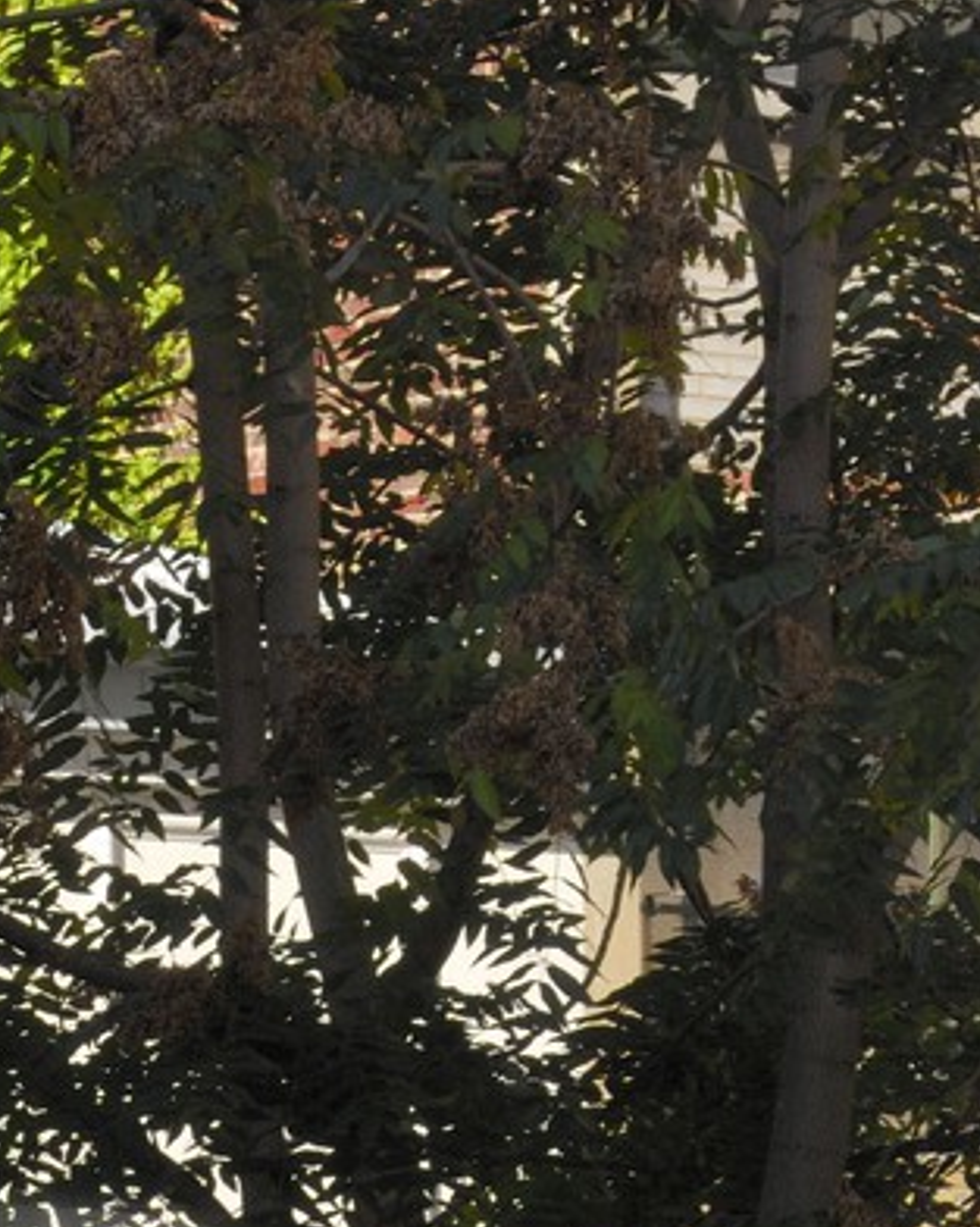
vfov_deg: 4.8
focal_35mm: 402
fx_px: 14592
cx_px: -6
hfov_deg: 3.8
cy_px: 2175
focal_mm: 70
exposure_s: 1/125
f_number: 11
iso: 160
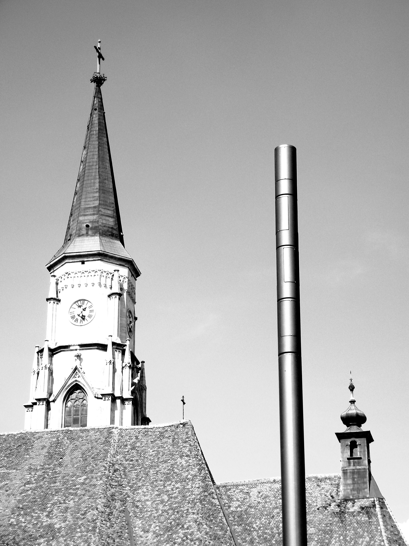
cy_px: 273
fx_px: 1308
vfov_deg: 23.6
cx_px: 204
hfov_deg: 17.8
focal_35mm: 83
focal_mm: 15.1
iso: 80
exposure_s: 1/530
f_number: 4.5
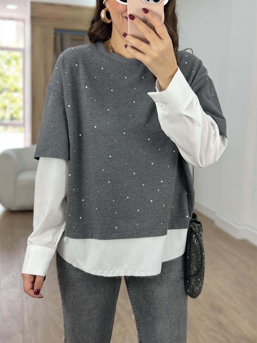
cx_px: 128
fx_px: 475
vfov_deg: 39.7
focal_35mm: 48
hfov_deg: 30.3
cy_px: 172
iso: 80
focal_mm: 6.86
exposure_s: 1/100
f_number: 1.78
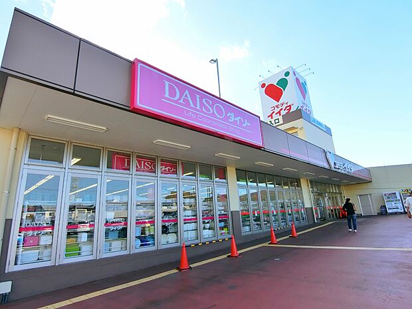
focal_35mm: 19
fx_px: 226
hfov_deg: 84.7
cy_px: 154
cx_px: 206
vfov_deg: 68.7
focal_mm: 4.06
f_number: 2.7
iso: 80
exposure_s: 1/800
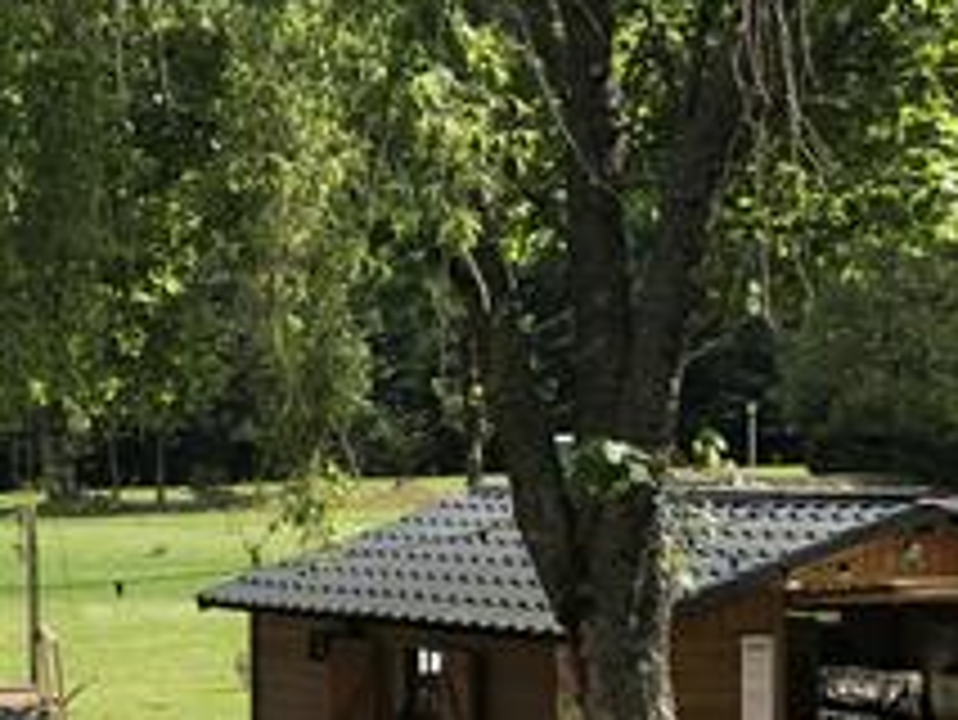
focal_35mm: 105
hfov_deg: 16.2
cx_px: -684
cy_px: 459
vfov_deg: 14.1
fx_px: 2908
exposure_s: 1/873
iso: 20
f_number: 1.8
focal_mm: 3.99
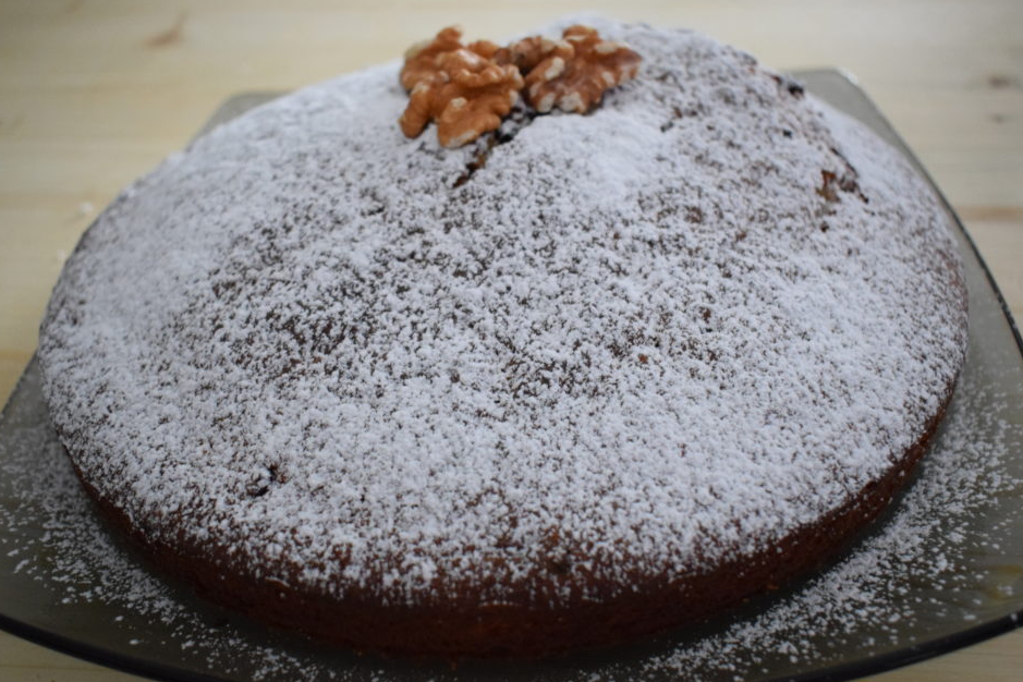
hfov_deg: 53.1
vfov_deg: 36.9
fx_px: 1023
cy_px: 351
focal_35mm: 36
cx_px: 510
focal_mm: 22
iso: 3200
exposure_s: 1/50
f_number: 3.8
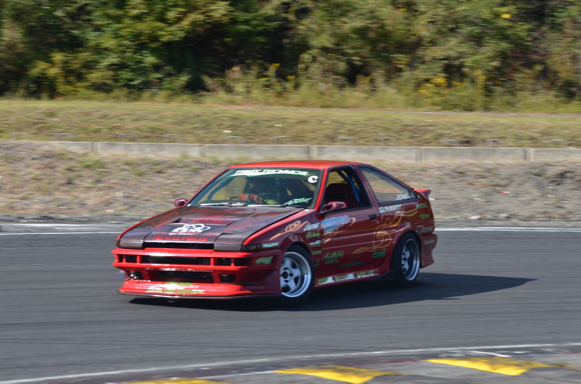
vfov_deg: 8.3
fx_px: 2657
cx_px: 290
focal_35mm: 165
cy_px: 192
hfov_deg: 12.5
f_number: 8
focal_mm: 110
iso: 100
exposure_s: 1/250
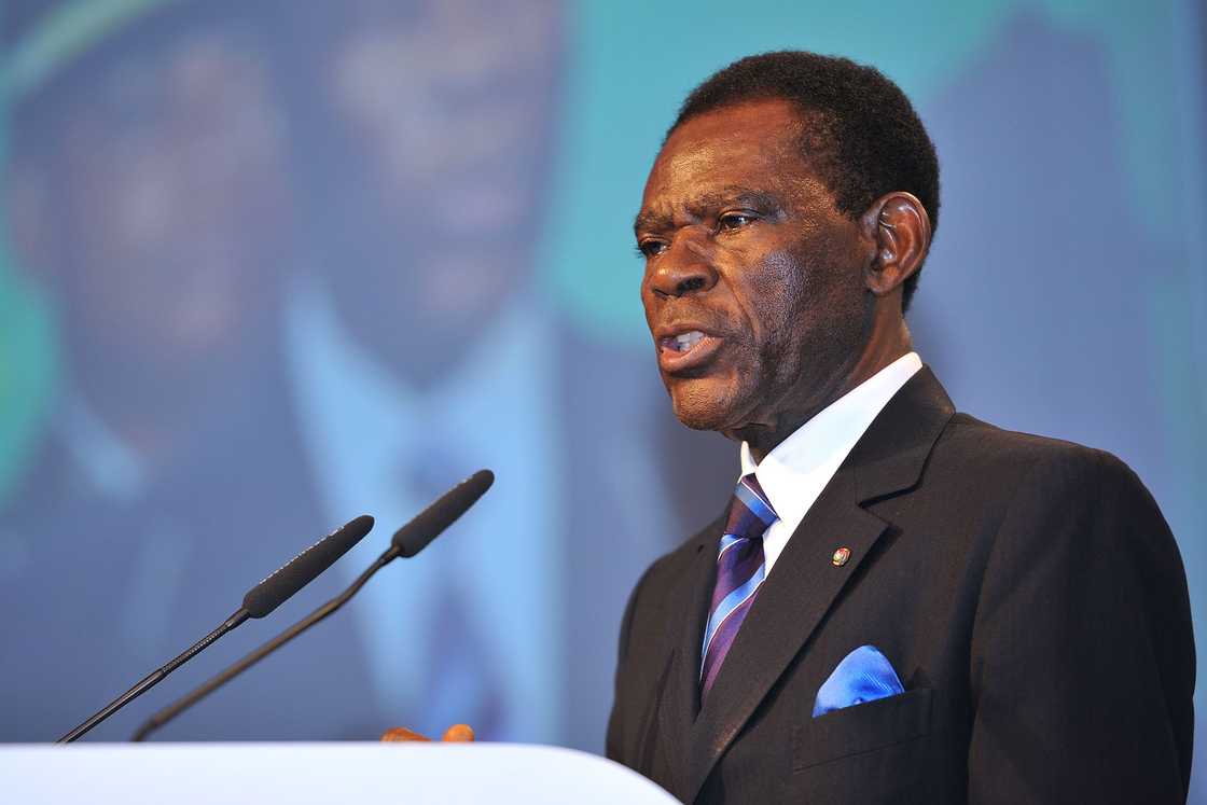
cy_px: 402
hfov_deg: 10.3
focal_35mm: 200
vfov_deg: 6.9
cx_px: 604
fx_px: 6706
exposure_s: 1/250
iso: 1000
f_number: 2.8
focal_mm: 200
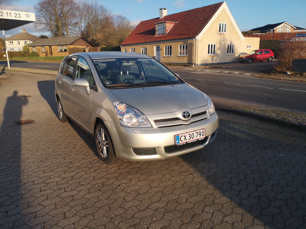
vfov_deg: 51.4
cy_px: 114
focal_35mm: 27
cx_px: 153
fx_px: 239
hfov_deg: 65.3
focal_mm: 3.95
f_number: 1.8
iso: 50
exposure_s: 1/1901
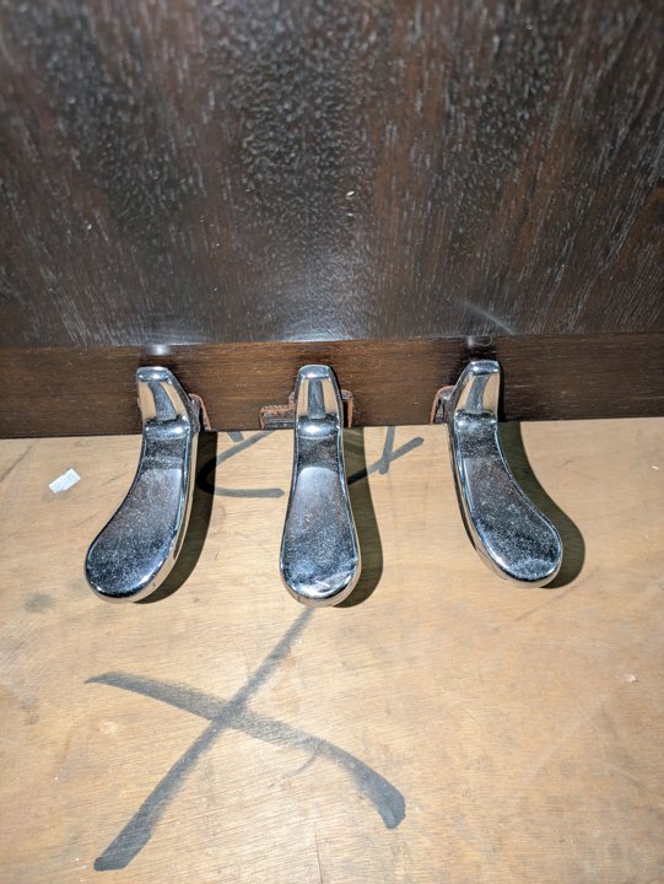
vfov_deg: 69.4
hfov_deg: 54.9
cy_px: 442
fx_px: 639
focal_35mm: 25
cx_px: 332
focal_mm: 5.43
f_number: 1.89
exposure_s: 1/25
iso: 340
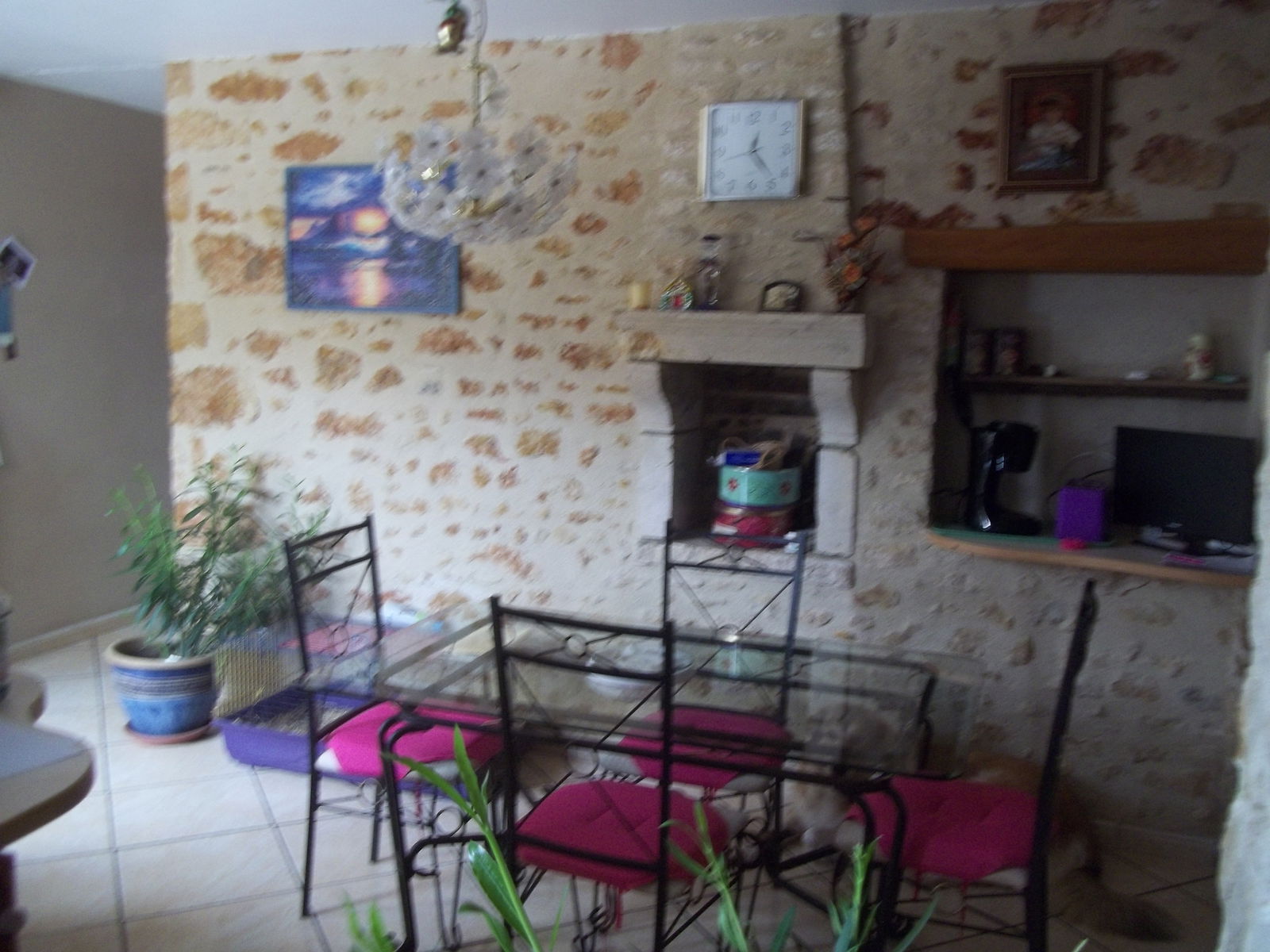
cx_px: 635
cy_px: 476
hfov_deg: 56.8
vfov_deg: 44.2
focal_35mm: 32
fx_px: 1174
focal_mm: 5.7
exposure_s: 1/13
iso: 160
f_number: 2.9
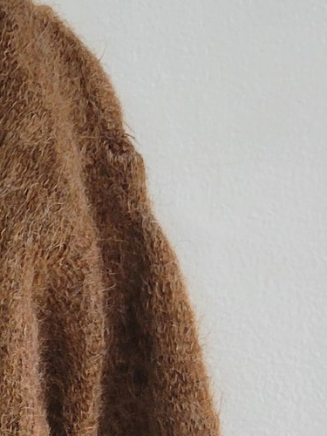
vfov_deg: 13.9
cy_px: 654
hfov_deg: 9.7
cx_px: -479
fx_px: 1675
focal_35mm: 133
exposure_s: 1/120
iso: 100
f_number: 1.8
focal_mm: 5.4
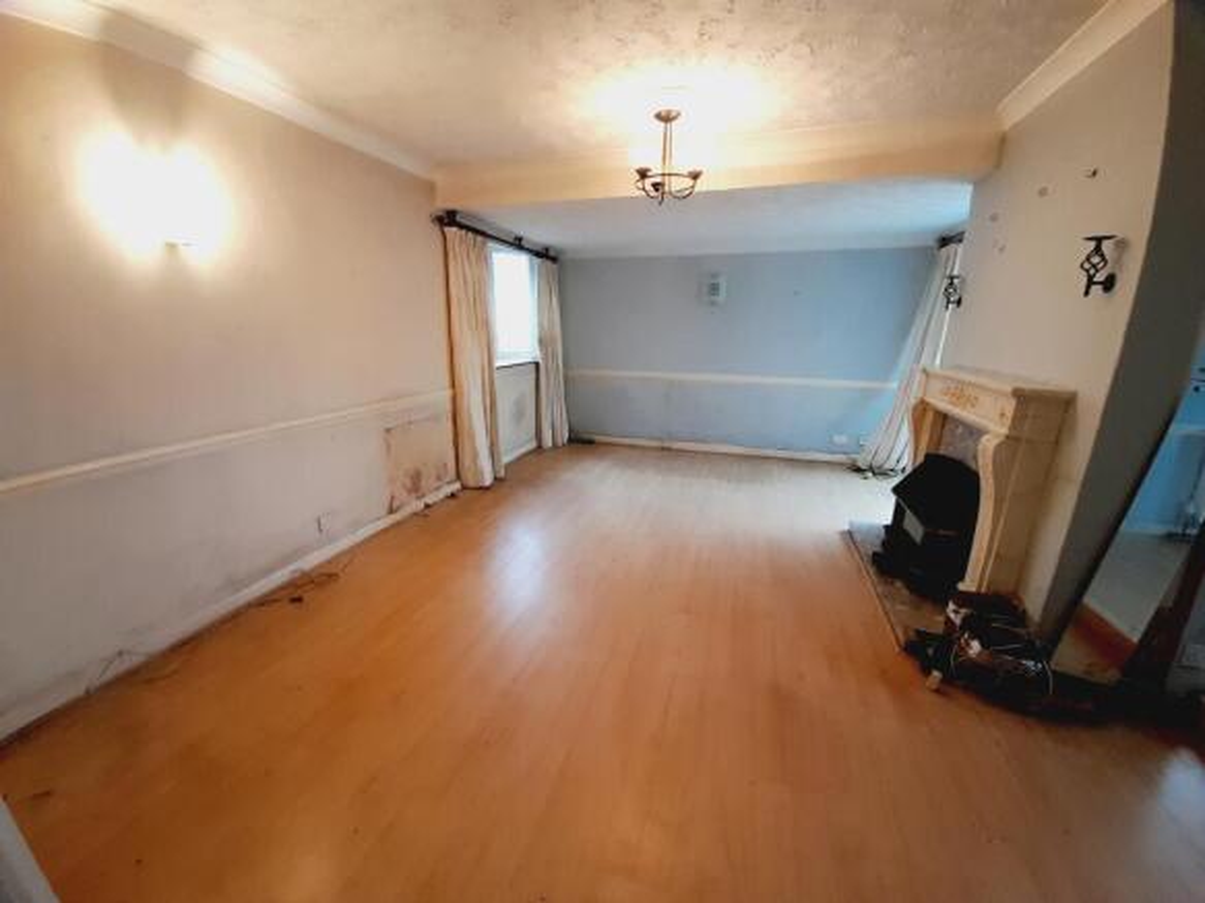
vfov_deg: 89.9
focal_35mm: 13
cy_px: 452
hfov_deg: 106.2
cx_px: 602
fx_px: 452
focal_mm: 1.42
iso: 160
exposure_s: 1/14
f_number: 2.2
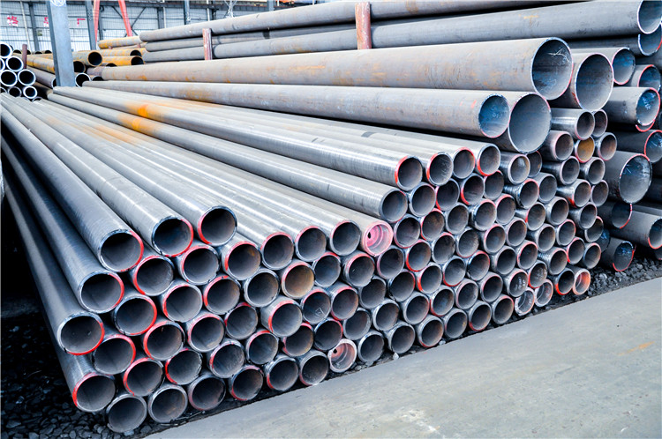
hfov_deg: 57.3
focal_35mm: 33
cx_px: 331
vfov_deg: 39.9
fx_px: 606
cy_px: 220
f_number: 5.6
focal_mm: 22
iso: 1600
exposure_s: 1/30
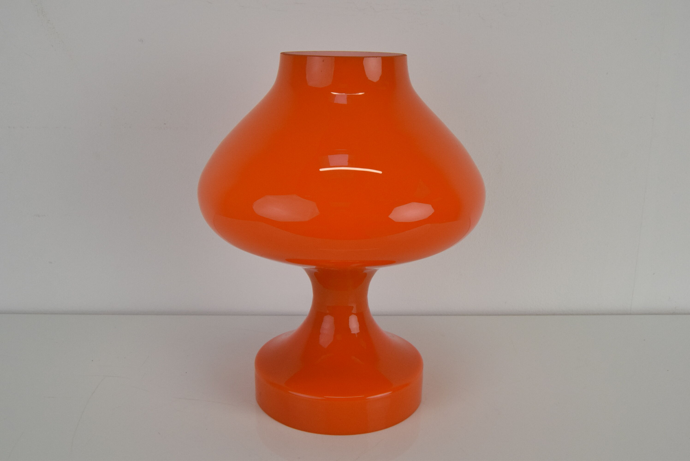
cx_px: 345
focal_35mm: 39
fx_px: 748
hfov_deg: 49.5
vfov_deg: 34.3
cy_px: 230
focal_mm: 26
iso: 1600
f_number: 10
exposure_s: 1/400
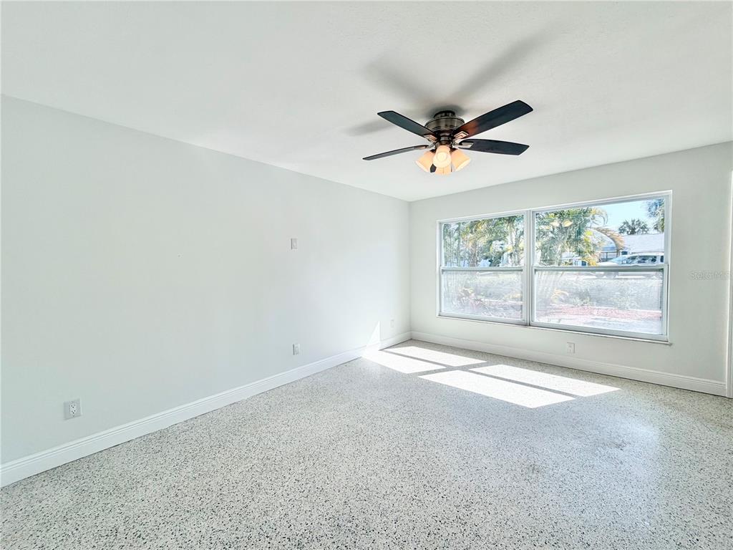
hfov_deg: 102.1
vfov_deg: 85.7
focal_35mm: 14
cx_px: 366
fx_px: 296
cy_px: 275
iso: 40
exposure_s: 1/726
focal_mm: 2.22
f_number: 2.2
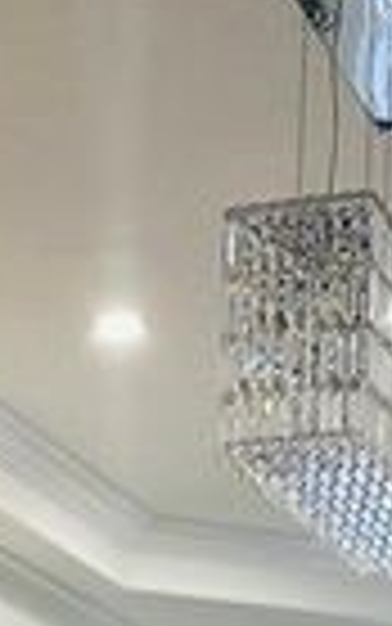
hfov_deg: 10.7
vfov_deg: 14.1
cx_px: 131
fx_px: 2083
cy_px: 1295
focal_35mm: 122
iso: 125
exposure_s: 1/60
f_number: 1.78
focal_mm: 6.86
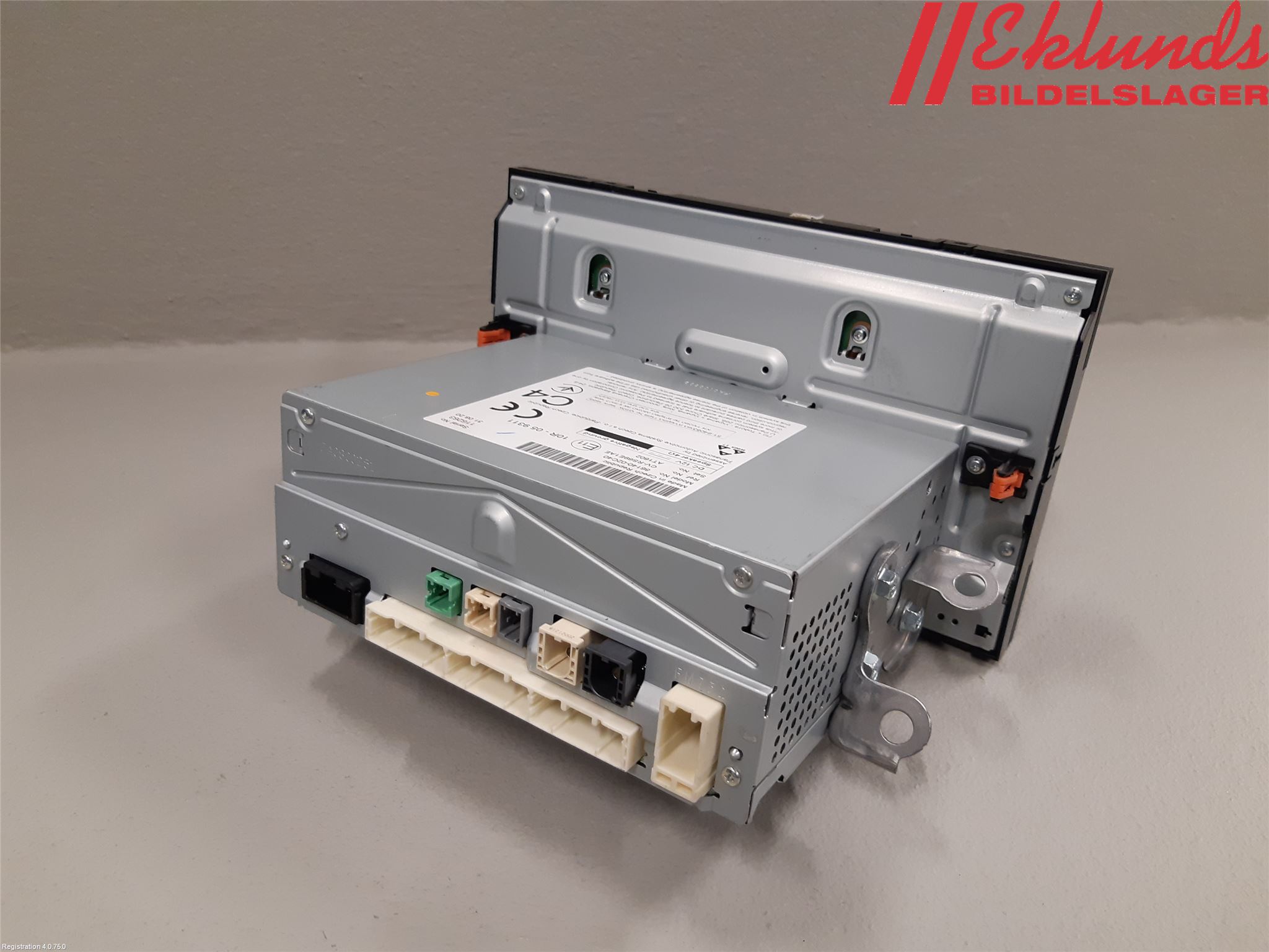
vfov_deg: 53.1
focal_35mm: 26
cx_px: 634
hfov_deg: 67.3
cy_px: 476
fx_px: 953
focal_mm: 3.93
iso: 160
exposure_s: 1/50
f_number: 1.7
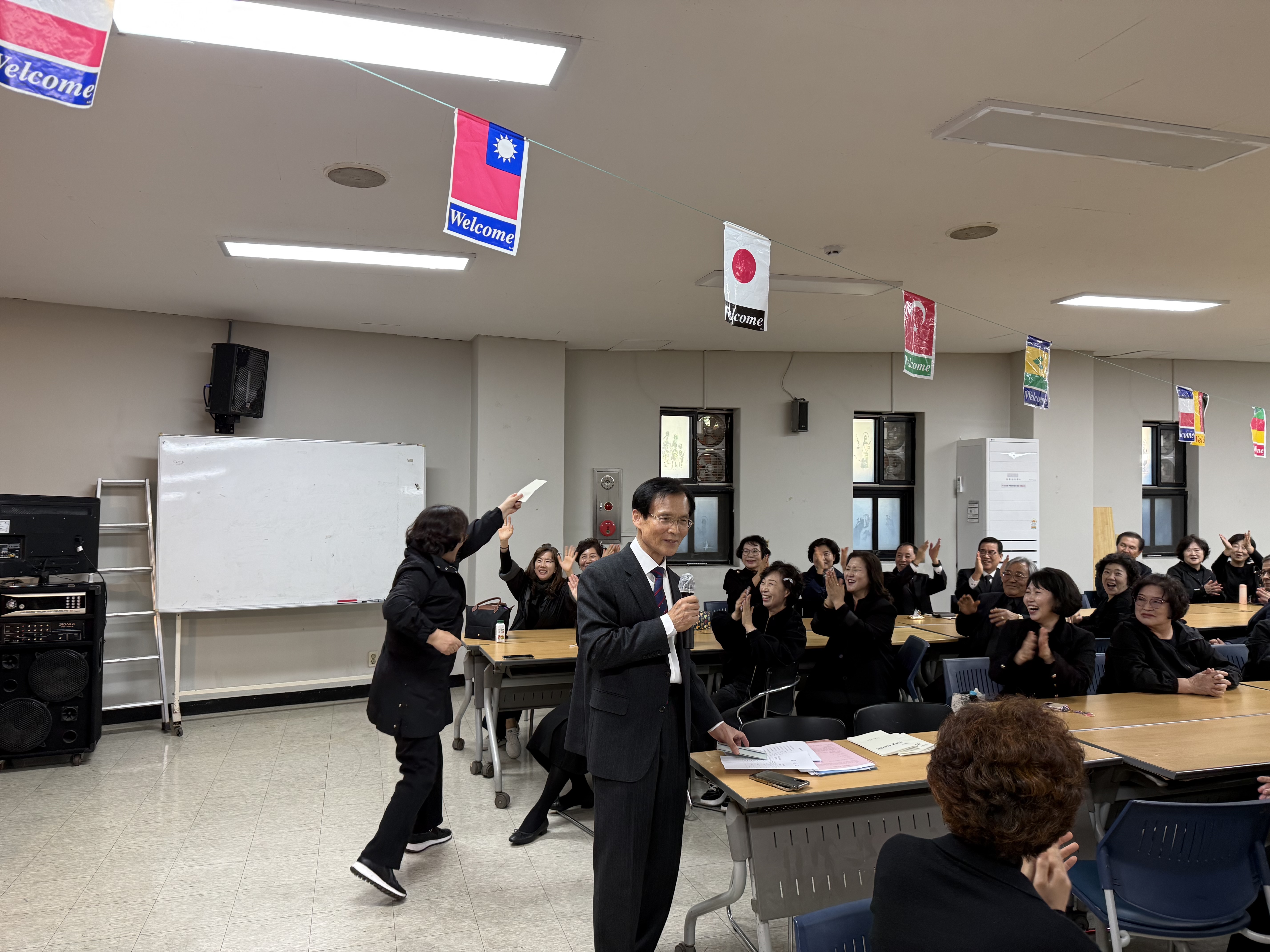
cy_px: 476
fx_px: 881
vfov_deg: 56.8
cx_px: 635
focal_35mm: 24
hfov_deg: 71.6
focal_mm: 6.76
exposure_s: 1/60
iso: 160
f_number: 1.78
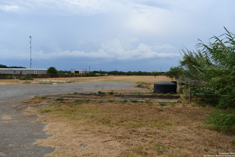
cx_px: 118
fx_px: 176
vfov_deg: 47.9
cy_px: 78
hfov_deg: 67.4
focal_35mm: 27
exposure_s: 1/250
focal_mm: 18
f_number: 8
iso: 100
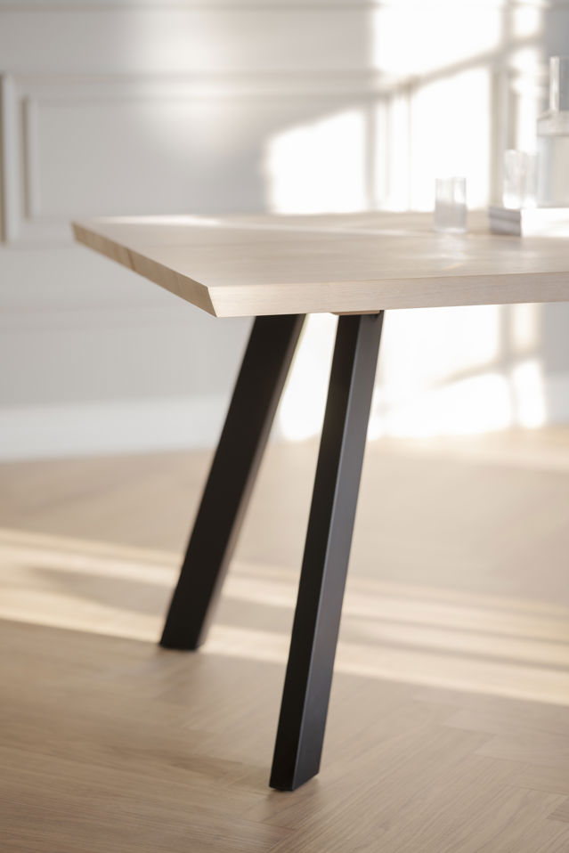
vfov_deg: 23.9
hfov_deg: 16.1
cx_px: 284
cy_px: 426
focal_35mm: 85
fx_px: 2014
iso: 100
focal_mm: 85
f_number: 1.8
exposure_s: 1/320
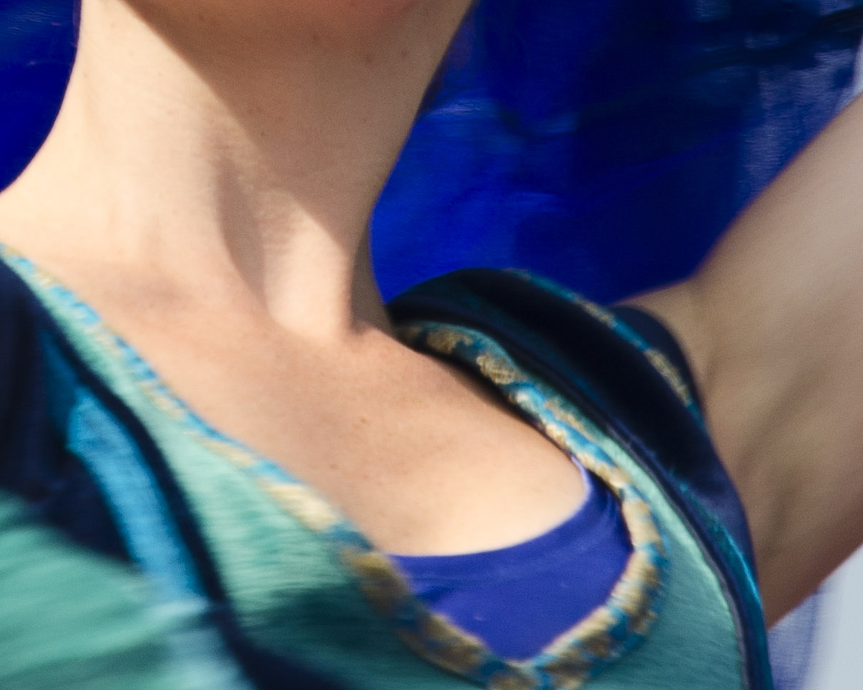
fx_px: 11392
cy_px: -202
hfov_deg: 4.3
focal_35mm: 446
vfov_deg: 3.5
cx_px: 63
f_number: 5.6
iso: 100
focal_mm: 78
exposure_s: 1/80
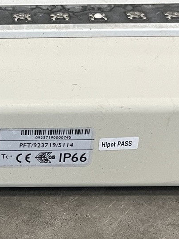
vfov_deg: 20.6
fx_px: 655
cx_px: -67
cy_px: 155
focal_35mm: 95
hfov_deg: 14.7
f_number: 1.6
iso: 125
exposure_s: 1/97
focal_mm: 5.1
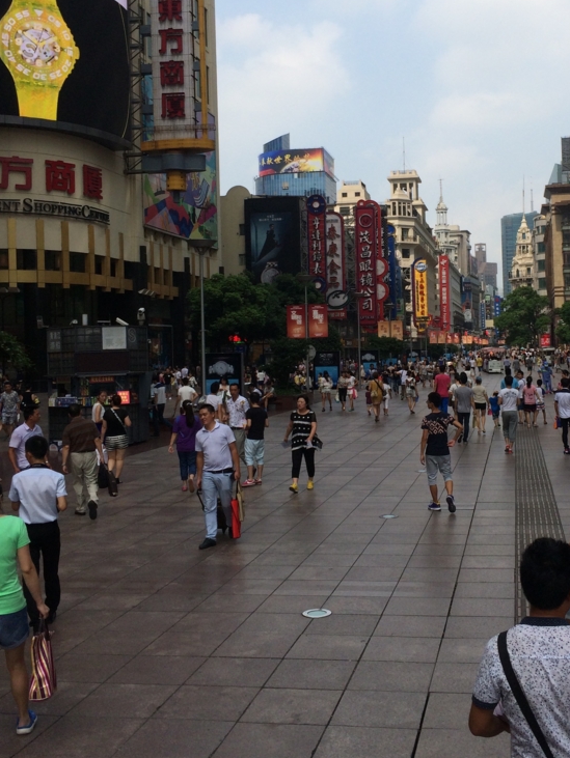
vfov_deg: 44.6
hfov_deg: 34.1
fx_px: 921
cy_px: 316
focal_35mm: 42
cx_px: 380
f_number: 2.2
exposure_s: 1/2283
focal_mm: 4.12
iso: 40
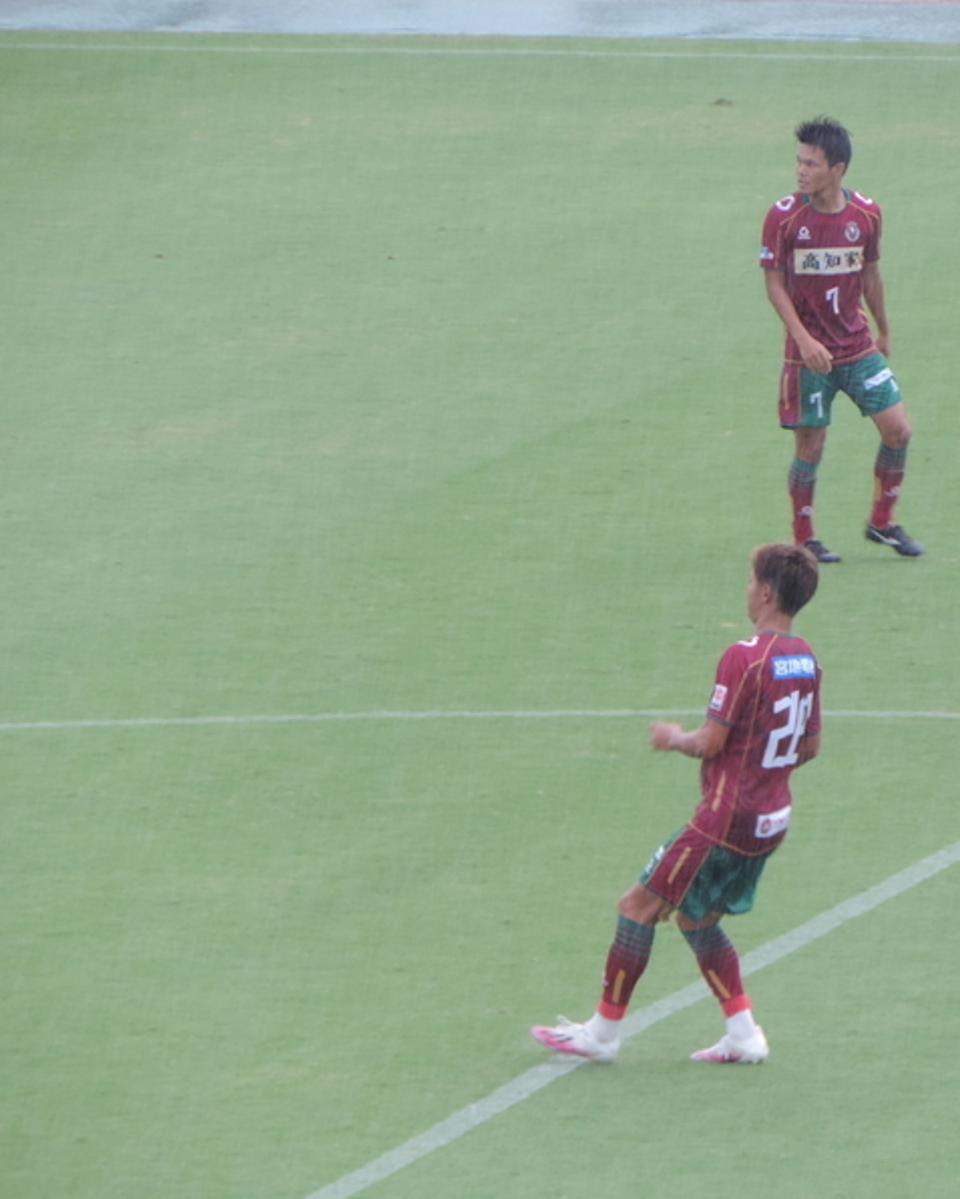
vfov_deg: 2.7
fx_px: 25523
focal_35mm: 719
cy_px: 598
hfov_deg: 2.2
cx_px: 719
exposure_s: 1/80
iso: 400
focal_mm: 98.1
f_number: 4.9
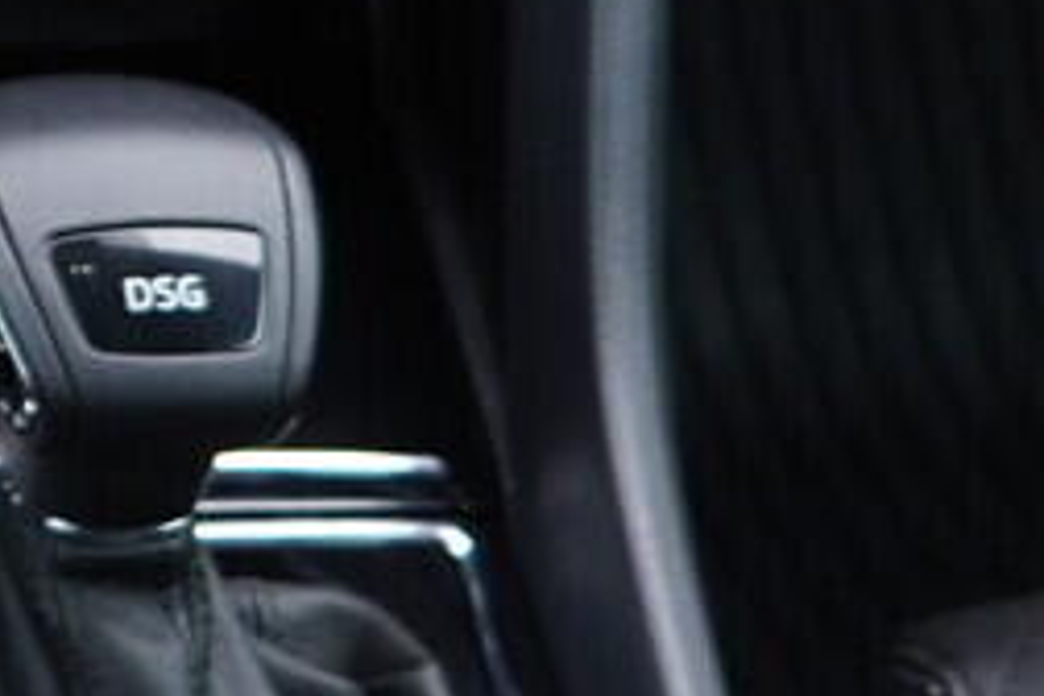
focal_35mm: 206
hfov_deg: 9.0
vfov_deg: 6.4
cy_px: -853
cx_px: -1467
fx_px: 5974
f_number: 2.8
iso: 400
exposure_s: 1/40
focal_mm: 24
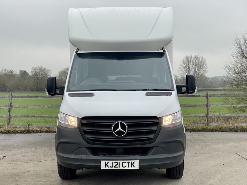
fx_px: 371
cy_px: 92
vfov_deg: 28.0
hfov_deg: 36.8
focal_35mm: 52
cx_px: 124
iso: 32
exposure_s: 1/99
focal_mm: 6
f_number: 2
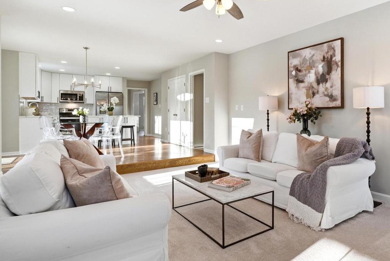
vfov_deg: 57.1
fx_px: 238
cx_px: 237
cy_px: 116
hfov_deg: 77.5
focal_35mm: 22
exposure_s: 1/400
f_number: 8
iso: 400
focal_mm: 16
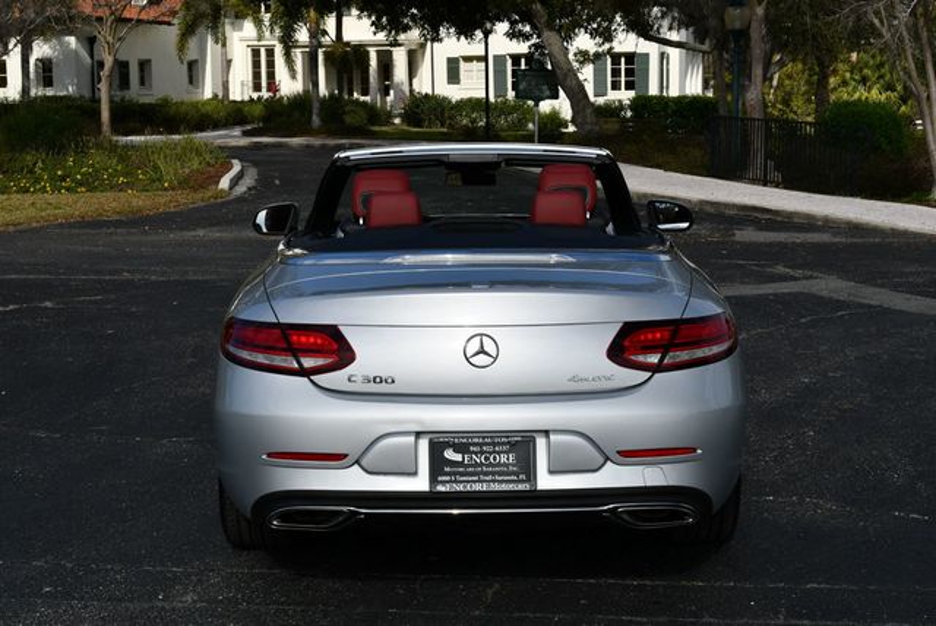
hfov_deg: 31.4
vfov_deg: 21.3
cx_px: 468
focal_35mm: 64
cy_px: 313
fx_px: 1665
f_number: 10
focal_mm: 32
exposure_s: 1/400
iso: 100
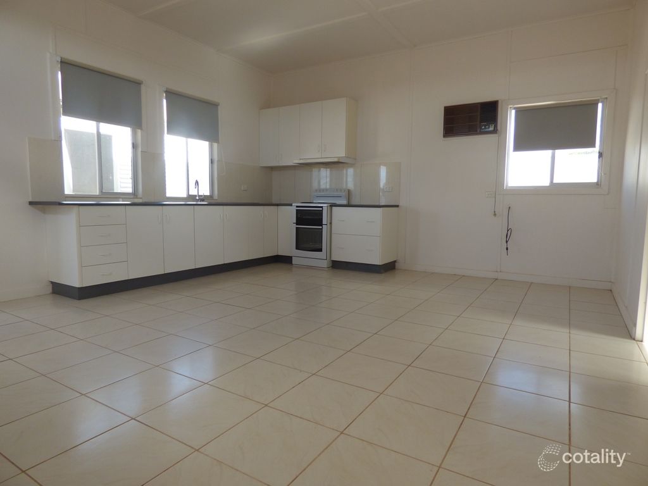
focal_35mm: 20
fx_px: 374
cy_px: 243
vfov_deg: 66.0
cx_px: 324
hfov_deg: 81.7
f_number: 2.8
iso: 100
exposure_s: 1/125
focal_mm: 3.58
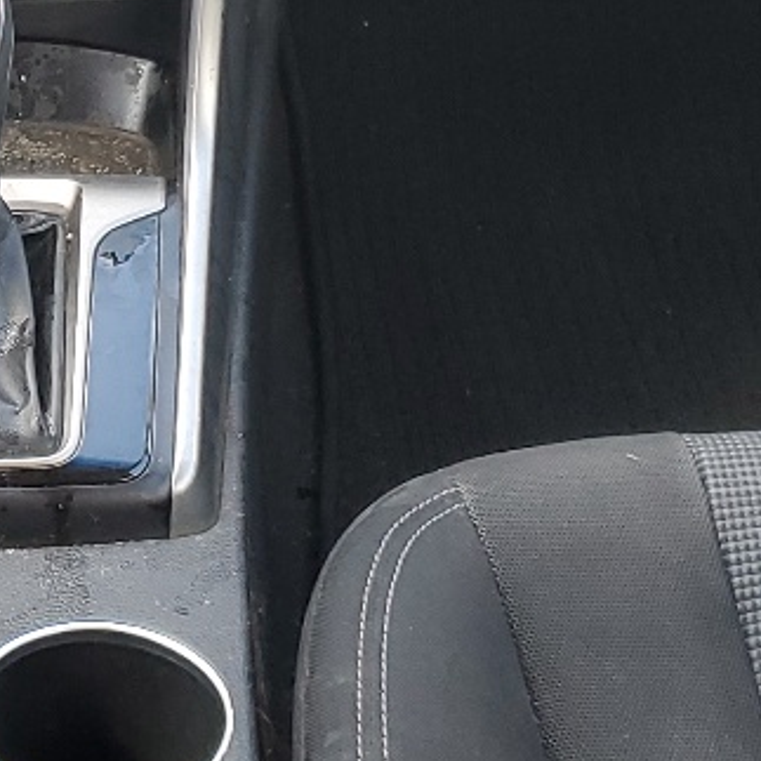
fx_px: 2835
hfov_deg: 14.9
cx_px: -66
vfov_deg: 15.2
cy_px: 127
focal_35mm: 114
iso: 57
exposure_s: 1/120
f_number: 1.5
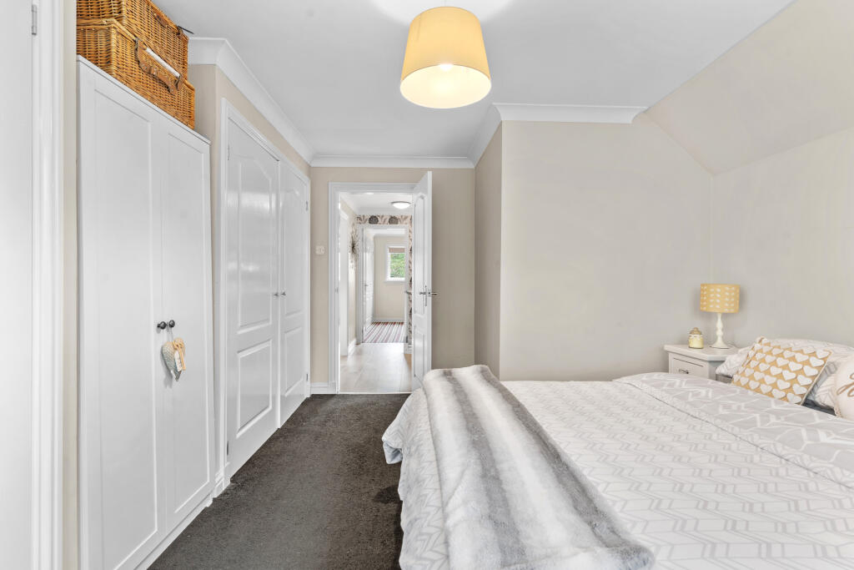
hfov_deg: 90.0
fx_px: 427
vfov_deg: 67.4
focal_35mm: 18
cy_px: 285
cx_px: 427
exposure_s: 1
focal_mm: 18
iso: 250
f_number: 8
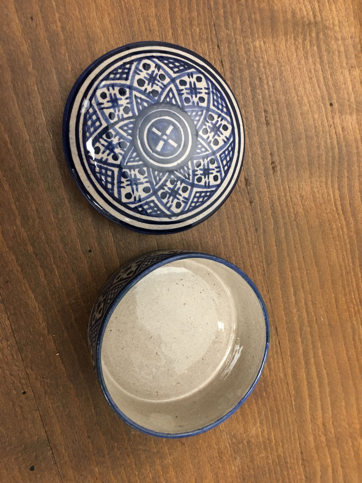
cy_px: 242
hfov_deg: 48.2
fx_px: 404
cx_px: 181
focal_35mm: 29
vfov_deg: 61.7
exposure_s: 1/33
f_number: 2.2
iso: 160
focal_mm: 4.15
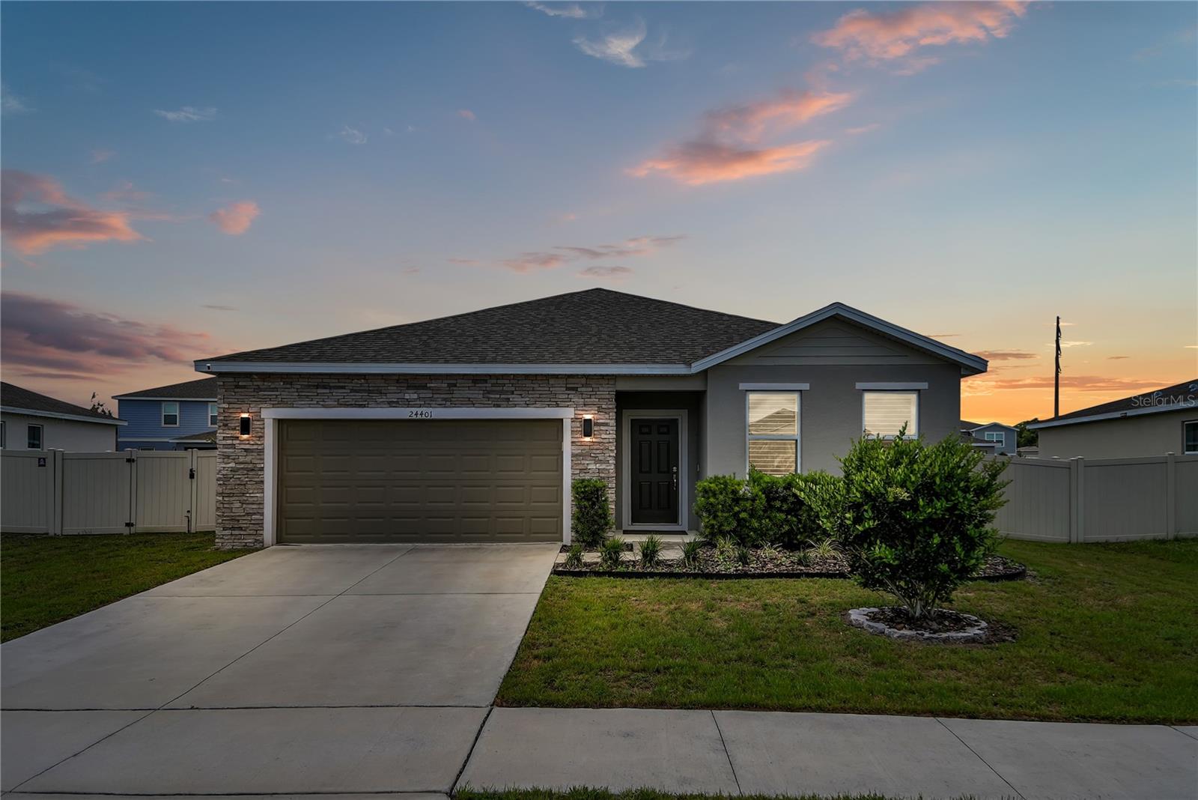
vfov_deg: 53.2
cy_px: 400
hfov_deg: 73.7
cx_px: 599
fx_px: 799
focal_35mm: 24
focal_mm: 24
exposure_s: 1/1250
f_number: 4
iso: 100
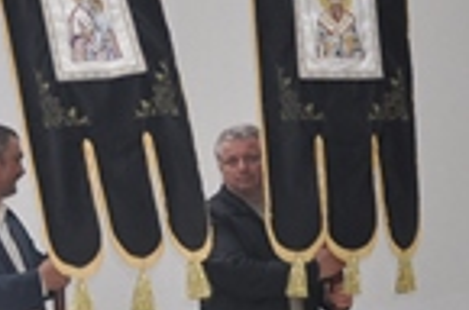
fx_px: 2405
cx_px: -501
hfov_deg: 10.2
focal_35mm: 185
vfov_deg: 7.4
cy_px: 134
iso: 280
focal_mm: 28
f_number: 4
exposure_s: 1/200
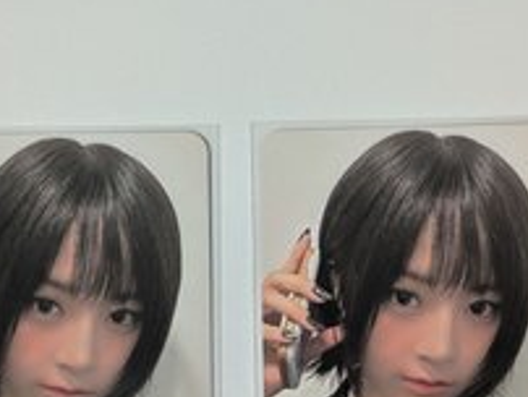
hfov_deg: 20.2
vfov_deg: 15.1
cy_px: 359
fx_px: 1481
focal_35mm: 97
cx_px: 243
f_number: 1.68
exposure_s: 1/120
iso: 495
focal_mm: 6.9
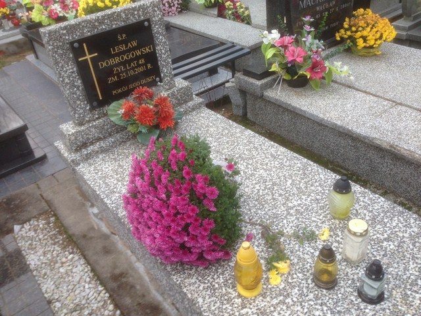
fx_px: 401
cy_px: 158
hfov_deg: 55.4
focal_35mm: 33
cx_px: 210
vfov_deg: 42.9
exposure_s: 1/120
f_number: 2.4
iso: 64
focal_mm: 4.12
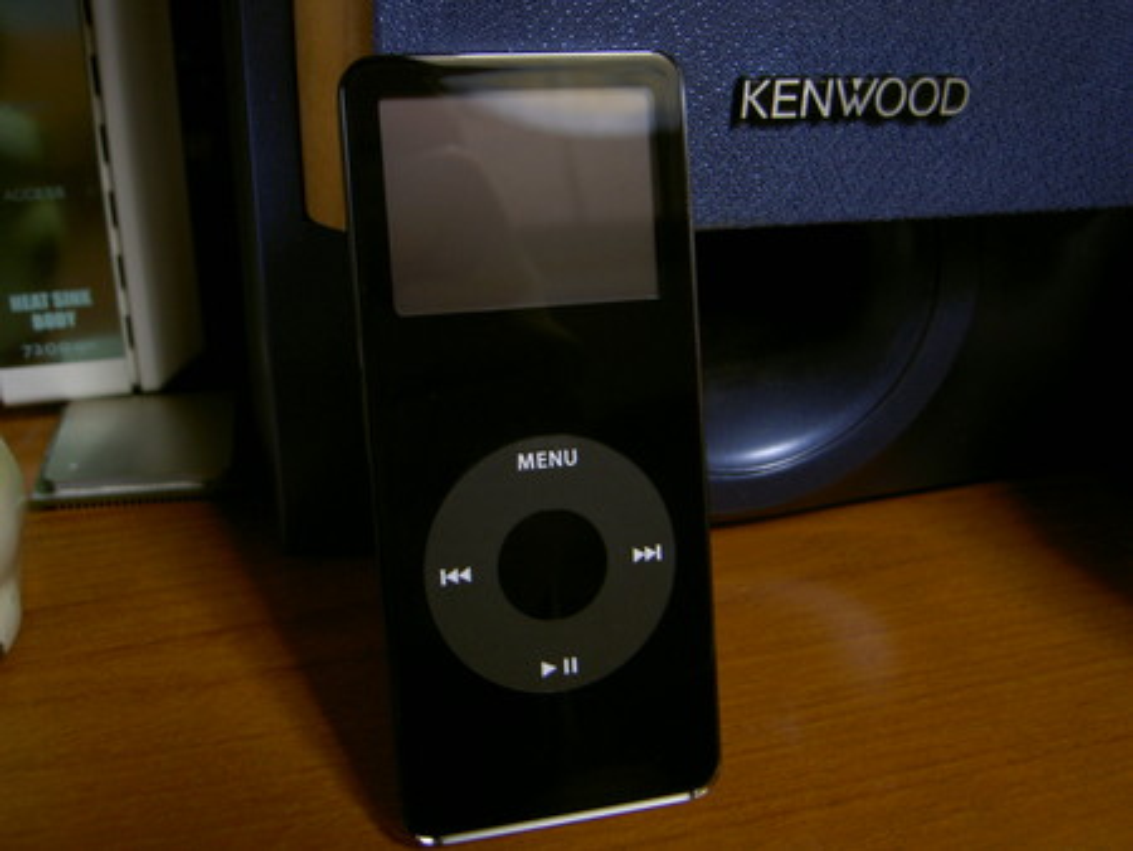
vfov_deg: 37.8
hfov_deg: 49.0
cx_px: 566
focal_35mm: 38
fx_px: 1244
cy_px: 426
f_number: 3
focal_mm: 6.3
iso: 50
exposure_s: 1/8
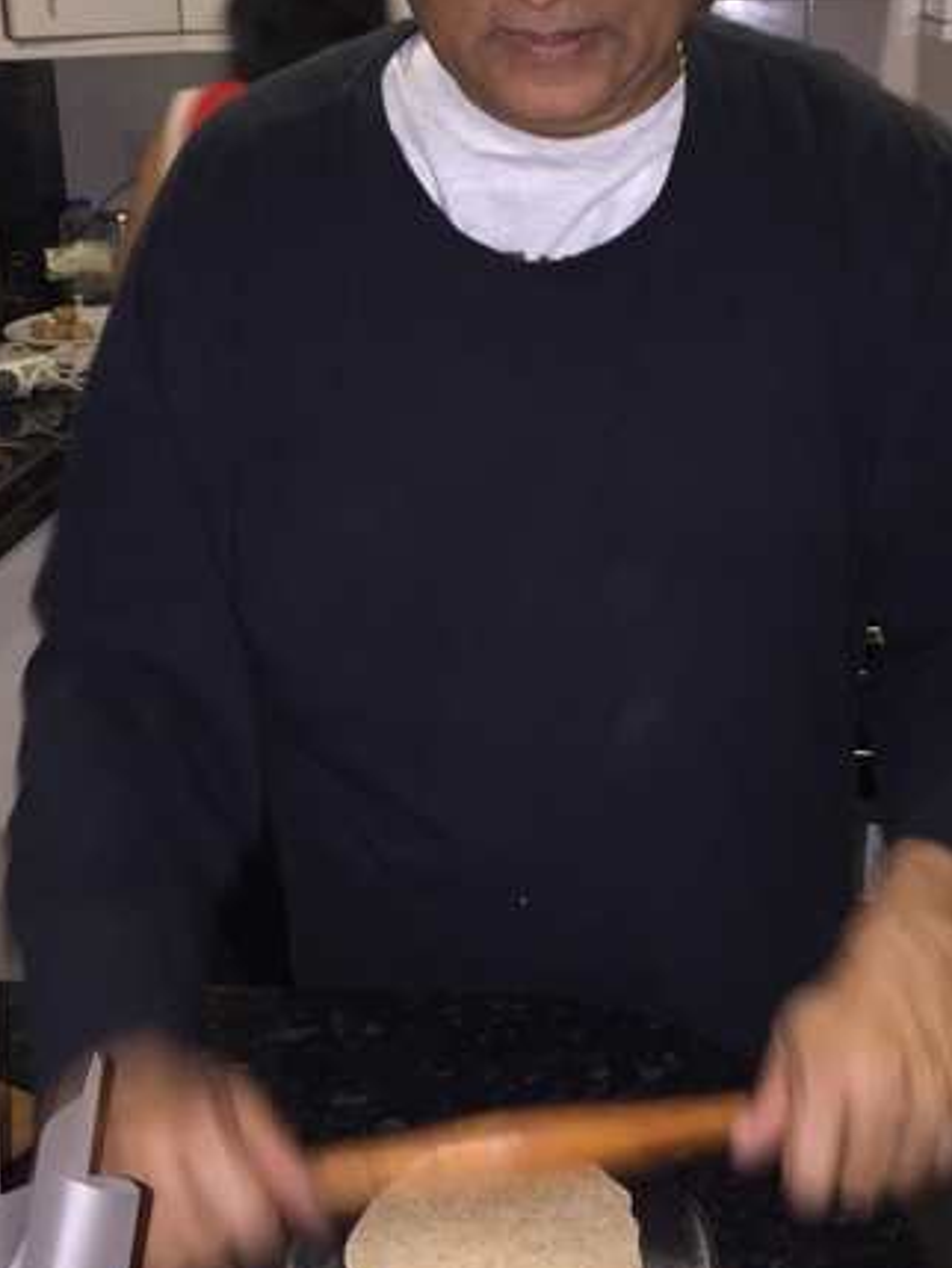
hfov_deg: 31.5
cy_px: 473
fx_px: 1686
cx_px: 529
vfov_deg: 40.9
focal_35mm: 46
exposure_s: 1/17
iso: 80
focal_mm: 4.15
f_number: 2.2
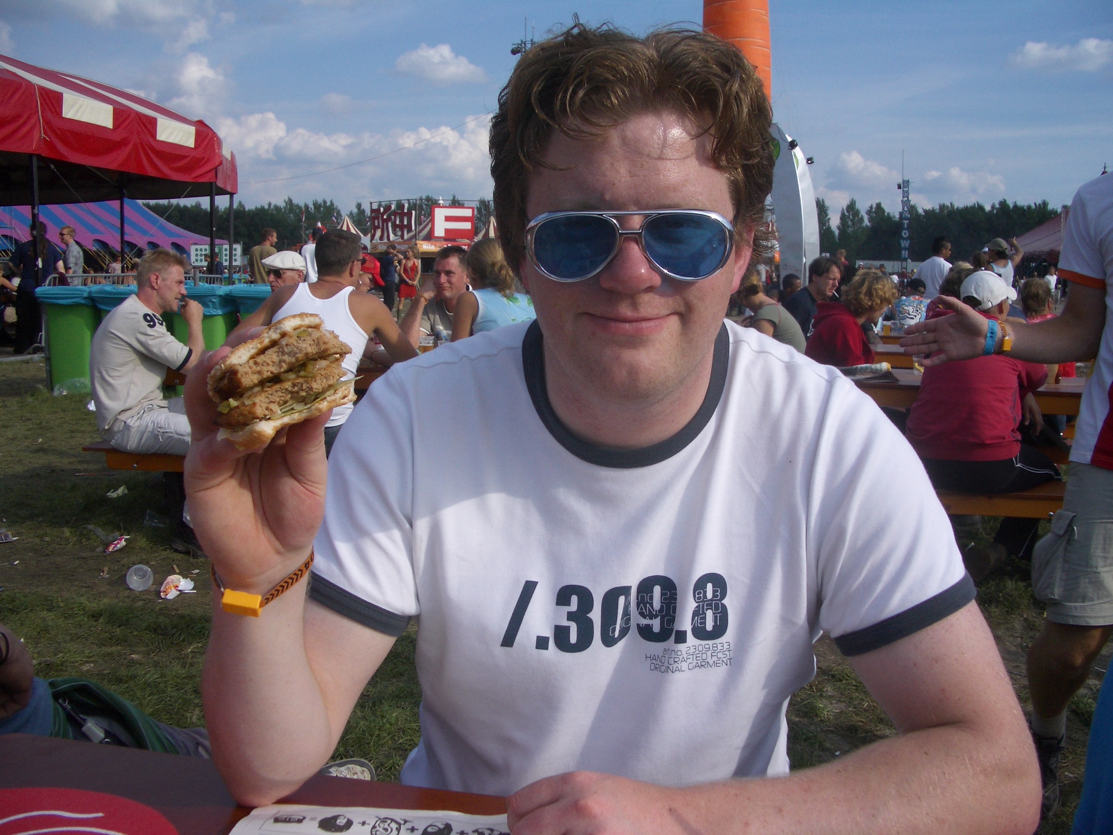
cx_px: 556
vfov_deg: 40.7
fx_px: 1125
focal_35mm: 35
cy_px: 418
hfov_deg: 52.6
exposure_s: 1/800
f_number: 4.3
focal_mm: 5.8
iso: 50
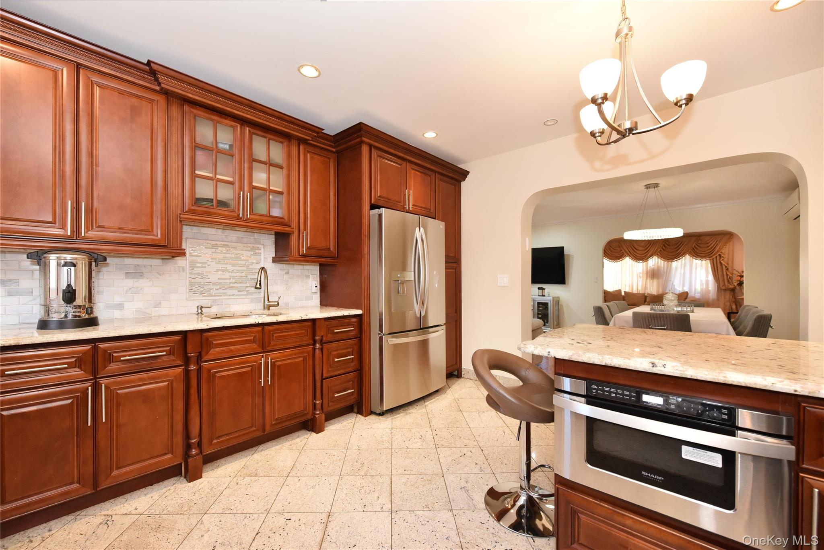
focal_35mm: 14
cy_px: 275
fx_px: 320
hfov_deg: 104.2
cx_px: 412
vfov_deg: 81.2
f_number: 4.5
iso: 2000
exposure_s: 1/200
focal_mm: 14
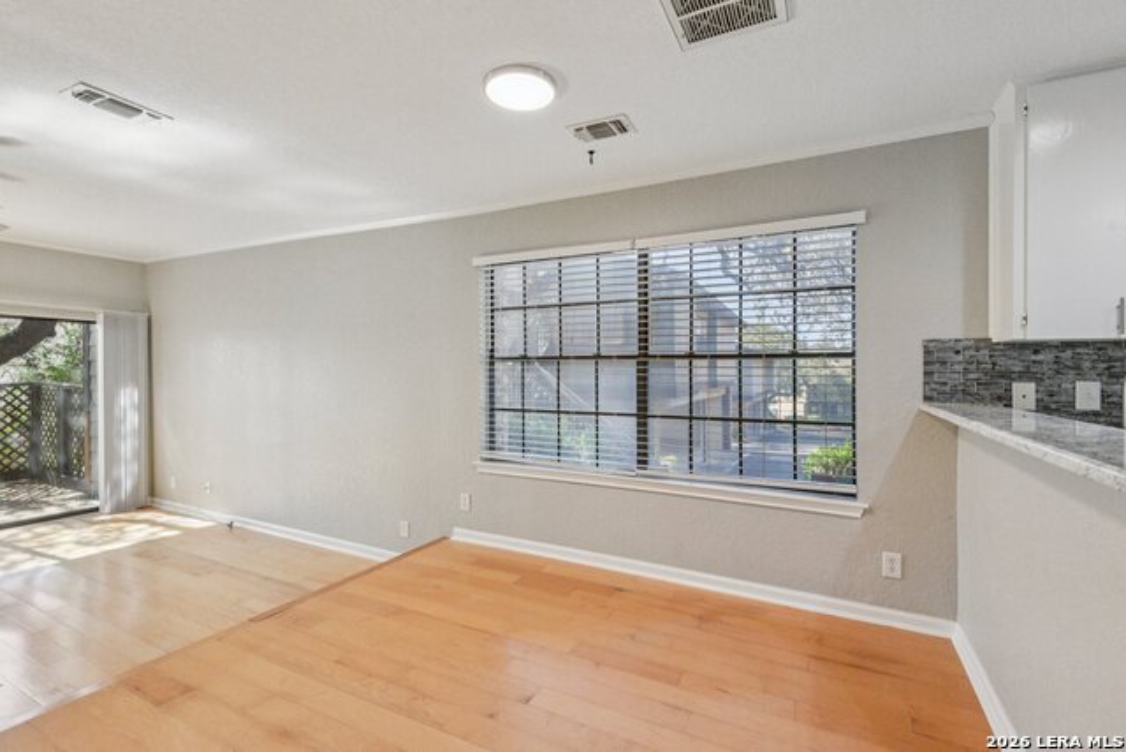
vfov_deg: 73.8
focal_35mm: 16
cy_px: 376
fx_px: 501
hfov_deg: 96.7
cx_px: 563
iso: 6400
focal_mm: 16
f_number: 8
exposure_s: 1/200
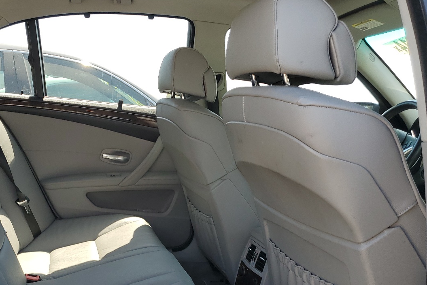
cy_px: 239
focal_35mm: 41
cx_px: 153
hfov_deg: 46.9
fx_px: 486
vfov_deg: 31.6
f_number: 1.5
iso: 50
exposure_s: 1/312
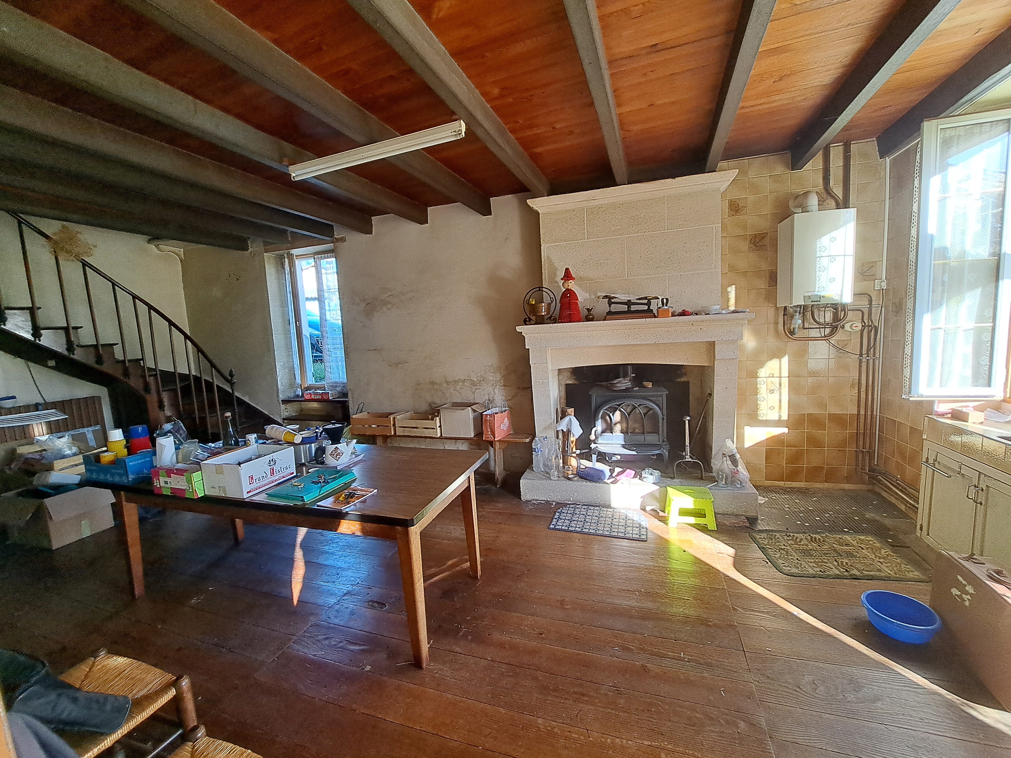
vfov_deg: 89.9
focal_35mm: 13
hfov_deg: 106.2
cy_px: 379
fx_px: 380
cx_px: 506
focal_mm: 1.74
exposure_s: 1/100
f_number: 2.2
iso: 50
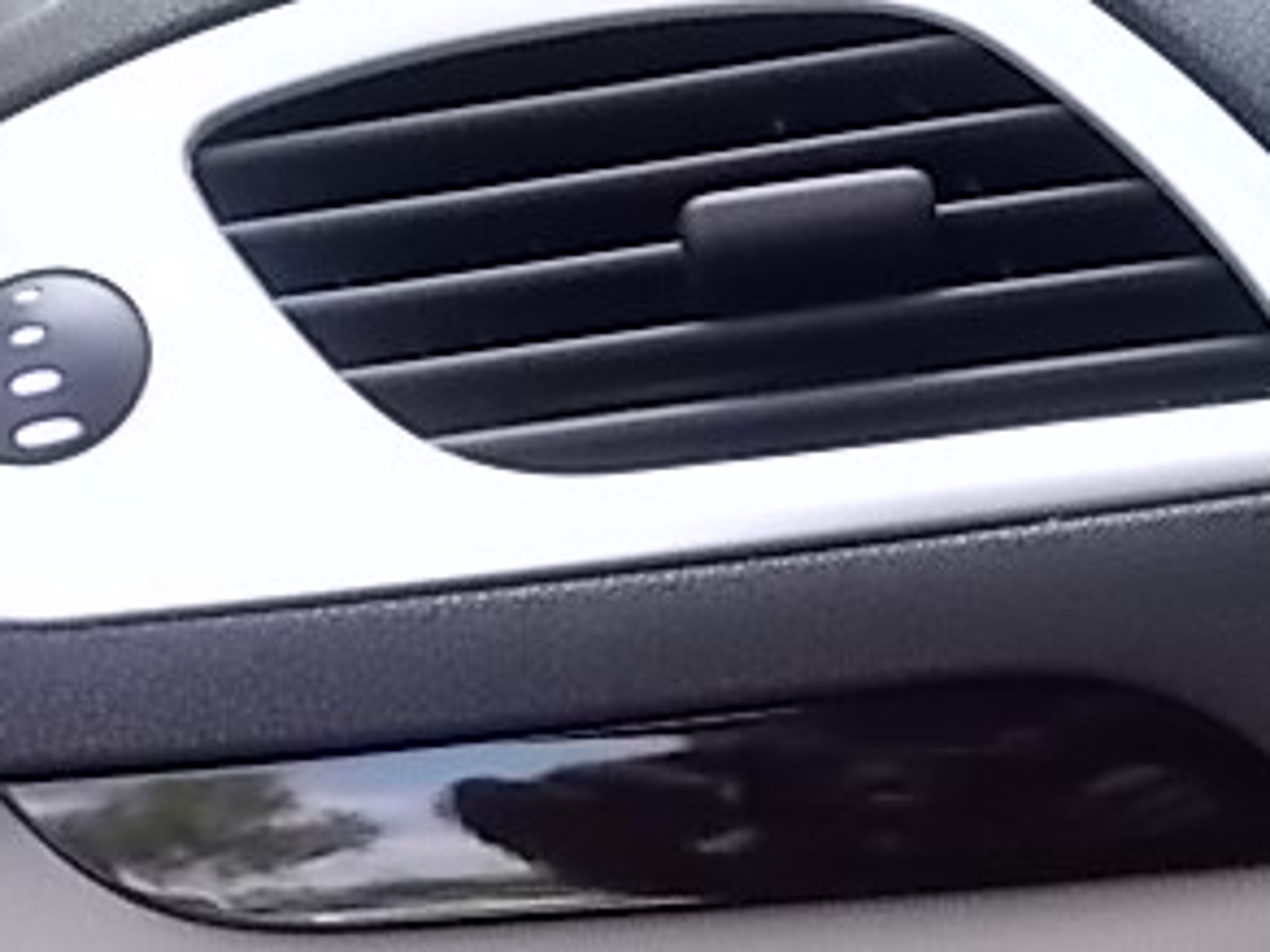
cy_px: 782
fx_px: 2091
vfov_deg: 25.2
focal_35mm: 57
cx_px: 983
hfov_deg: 33.0
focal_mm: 4.6
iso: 400
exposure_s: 1/250
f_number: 3.2
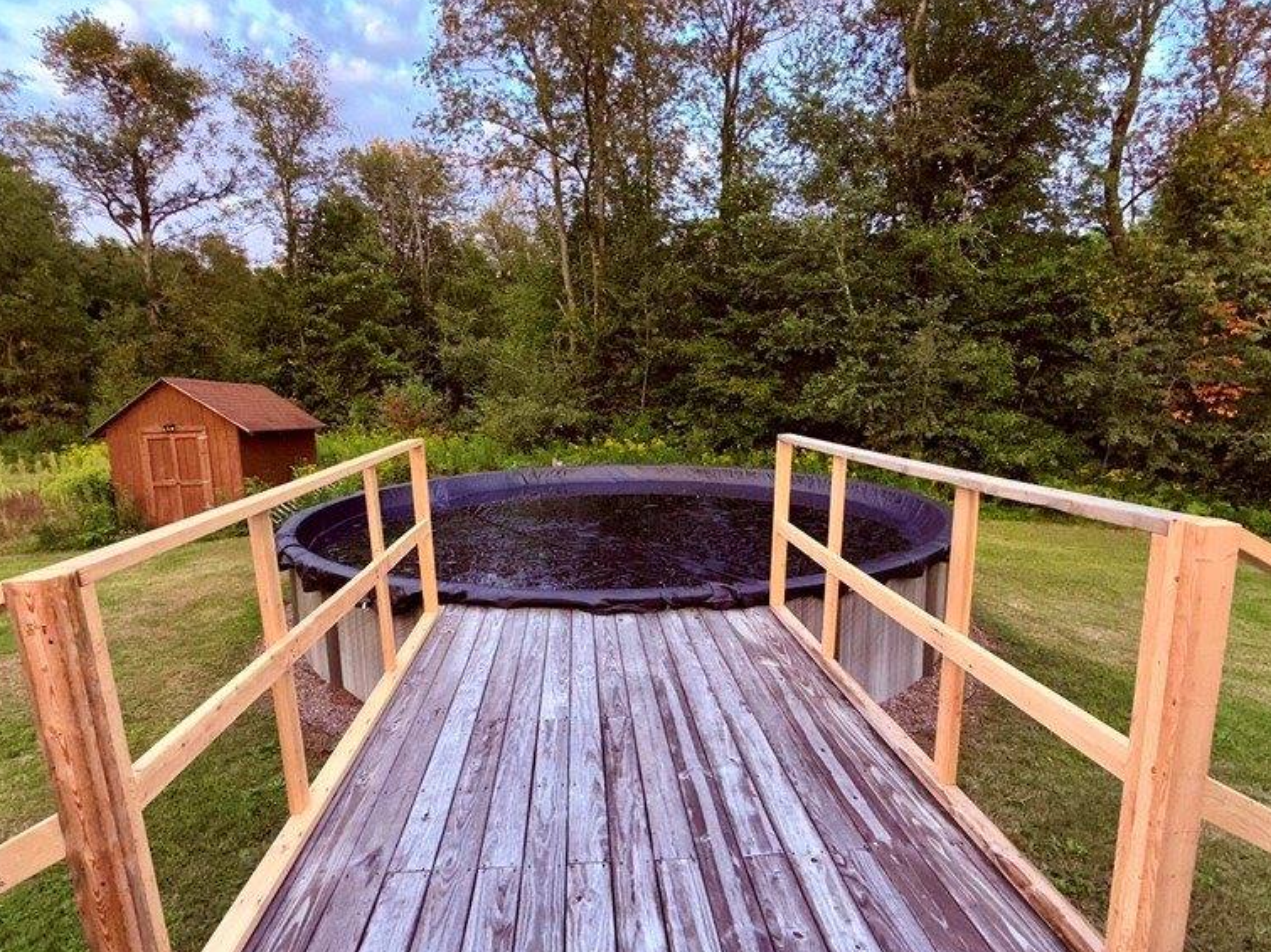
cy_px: 500
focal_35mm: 19
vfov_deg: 68.6
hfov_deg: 84.6
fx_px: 698
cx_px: 614
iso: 125
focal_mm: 2.22
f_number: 2.2
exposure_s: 1/121
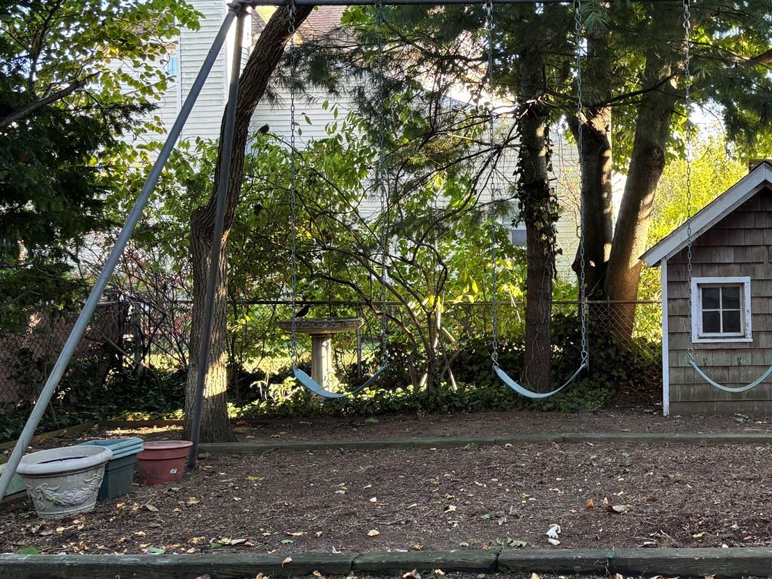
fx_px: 1071
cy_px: 257
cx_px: 694
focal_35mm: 48
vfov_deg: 30.2
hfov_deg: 37.1
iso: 100
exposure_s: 1/121
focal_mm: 5.96
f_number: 1.6
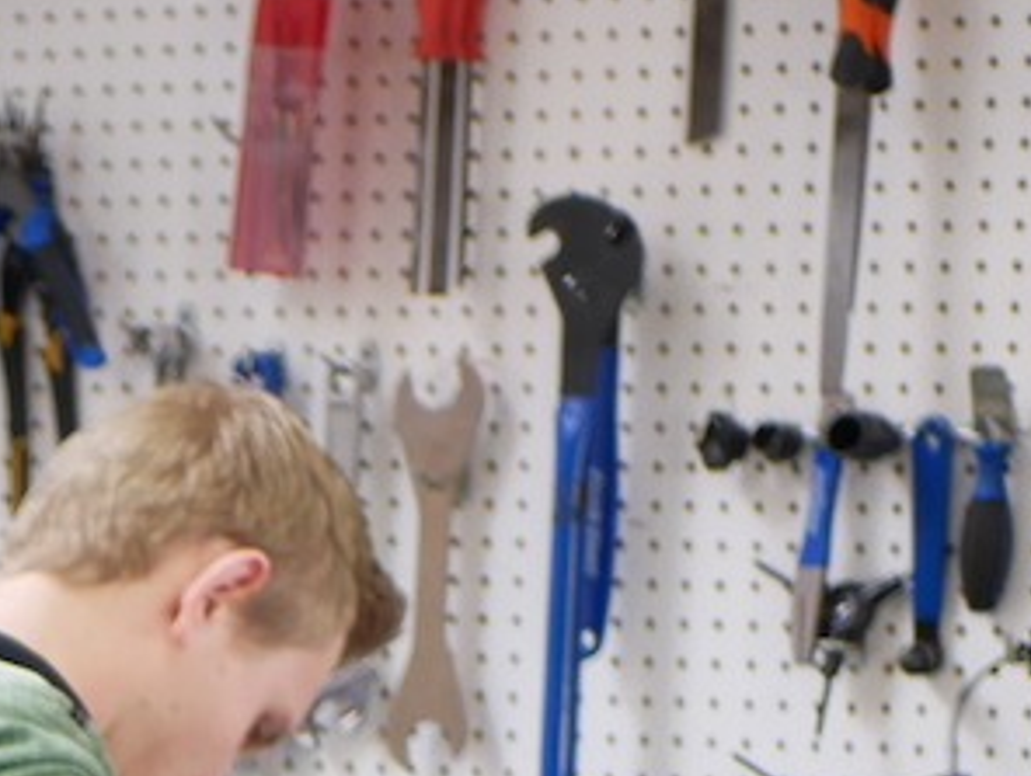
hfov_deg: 7.6
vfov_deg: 5.7
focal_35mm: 253
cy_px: 1806
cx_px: -885
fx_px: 7548
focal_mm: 25
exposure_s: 1/60
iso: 320
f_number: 2.2
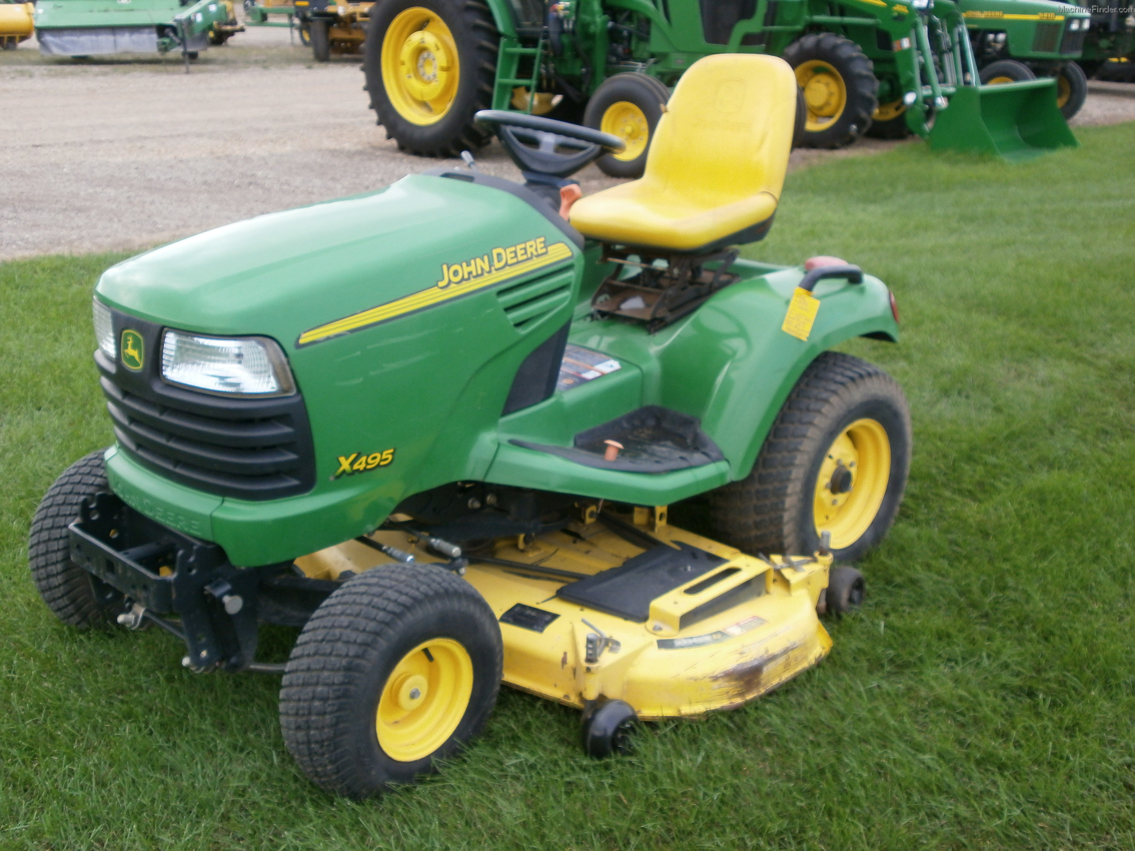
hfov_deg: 47.9
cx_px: 568
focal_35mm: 39
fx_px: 1279
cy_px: 426
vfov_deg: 36.8
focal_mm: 6.9
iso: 100
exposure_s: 1/160
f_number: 3.4
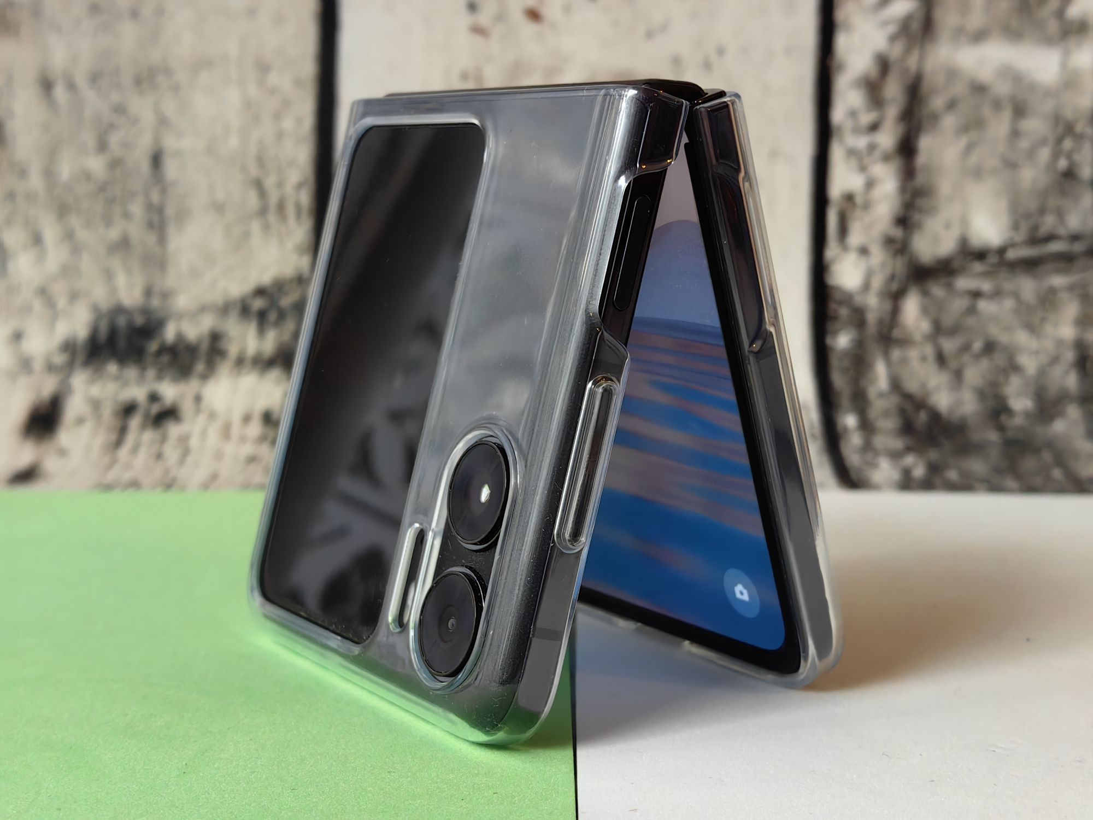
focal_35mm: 54
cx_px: 546
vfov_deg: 27.0
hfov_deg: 35.5
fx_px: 1705
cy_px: 410
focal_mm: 5.75
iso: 400
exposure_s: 1/99.8
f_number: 2
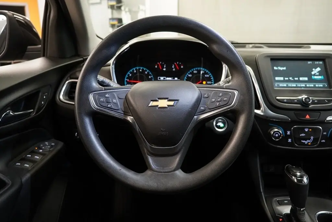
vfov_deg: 47.9
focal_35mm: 27
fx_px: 249
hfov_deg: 67.4
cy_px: 111
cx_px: 166
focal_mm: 18
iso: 2500
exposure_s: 1/30
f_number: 3.5
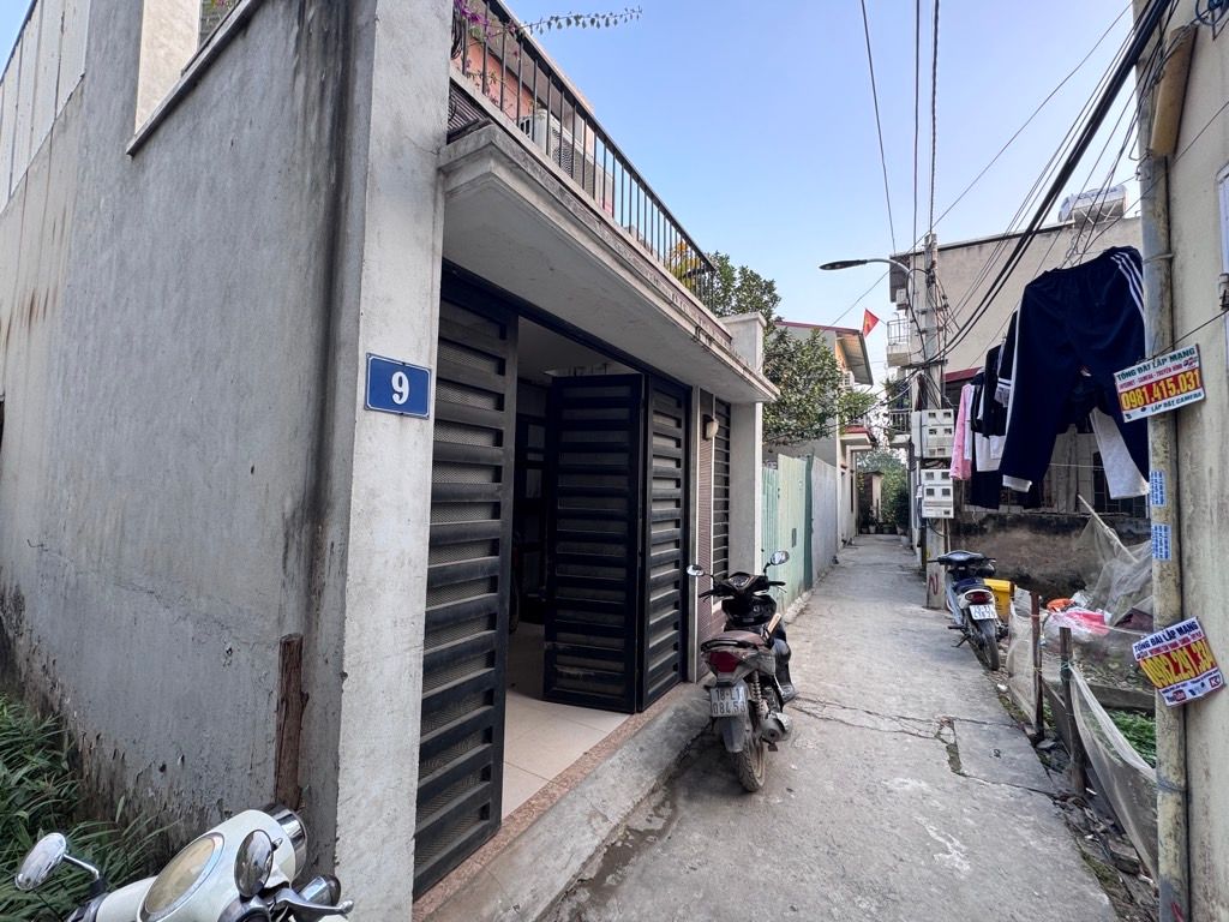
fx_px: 497
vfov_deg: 85.7
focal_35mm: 14
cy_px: 461
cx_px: 614
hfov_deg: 102.1
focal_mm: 2.22
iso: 80
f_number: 2.2
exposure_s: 1/99
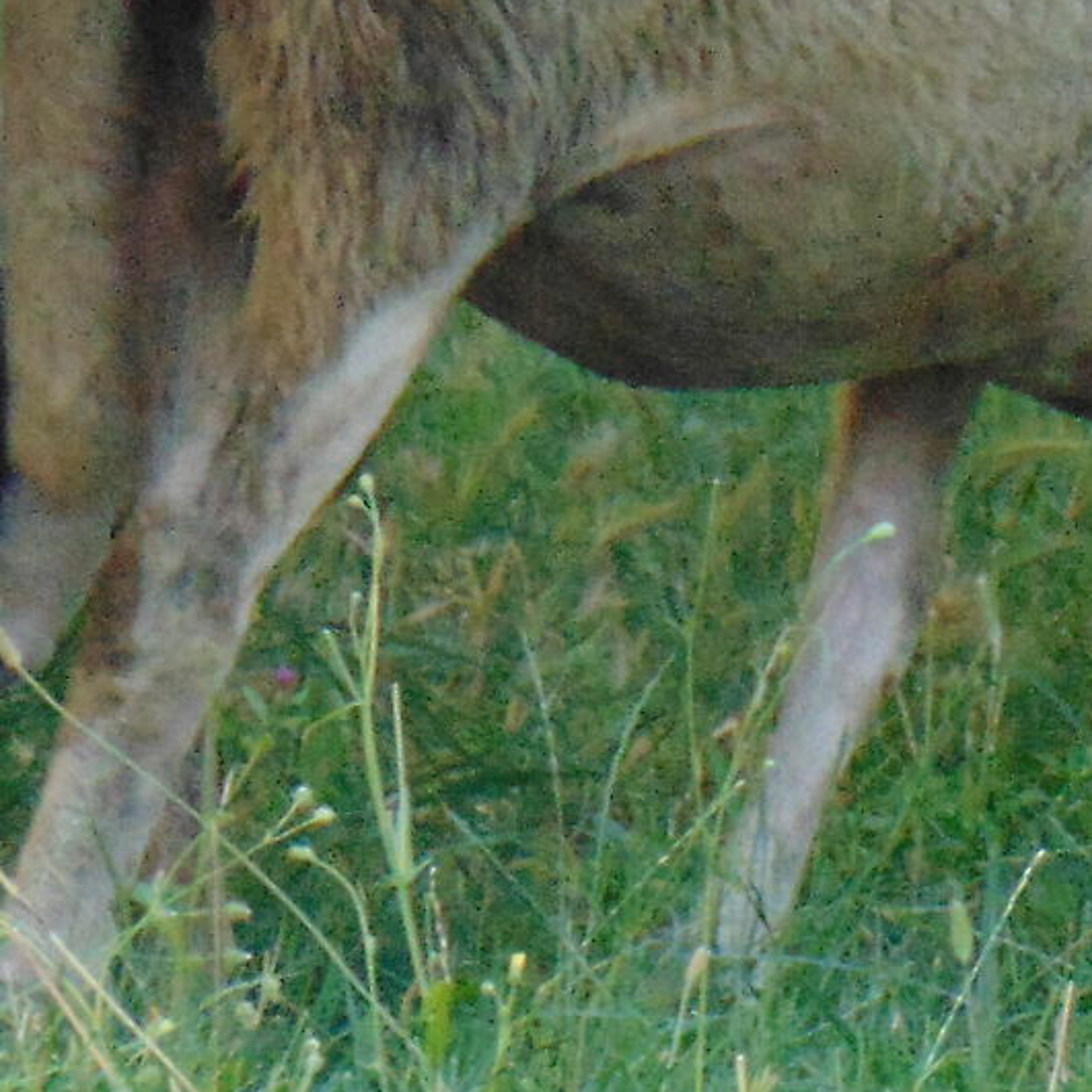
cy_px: 21
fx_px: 35619
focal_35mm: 998
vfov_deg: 1.8
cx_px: 2073
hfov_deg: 1.8
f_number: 4.1
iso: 400
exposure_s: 1/100
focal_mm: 44.9
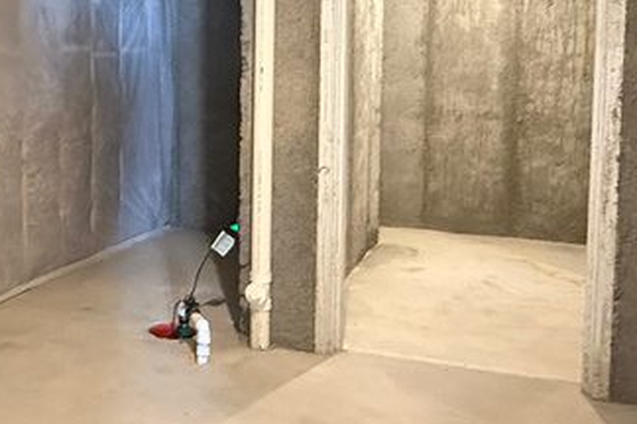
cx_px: 102
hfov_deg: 40.5
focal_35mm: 46
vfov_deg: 28.9
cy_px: 122
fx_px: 814
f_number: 2.2
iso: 1250
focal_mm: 2.22
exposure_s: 1/40
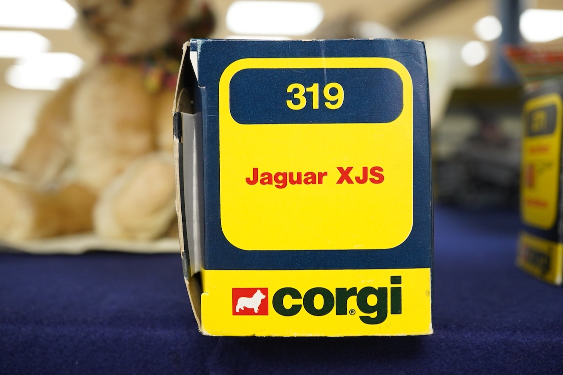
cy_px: 188
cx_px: 282
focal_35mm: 45
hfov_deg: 43.6
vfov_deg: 29.9
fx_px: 704
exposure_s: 1/125
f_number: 8
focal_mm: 30
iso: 2000
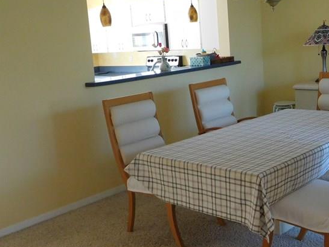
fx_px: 447
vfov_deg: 30.9
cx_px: 202
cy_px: 120
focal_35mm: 47
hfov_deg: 40.2
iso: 400
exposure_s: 1/15
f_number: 3.4
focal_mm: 4.5
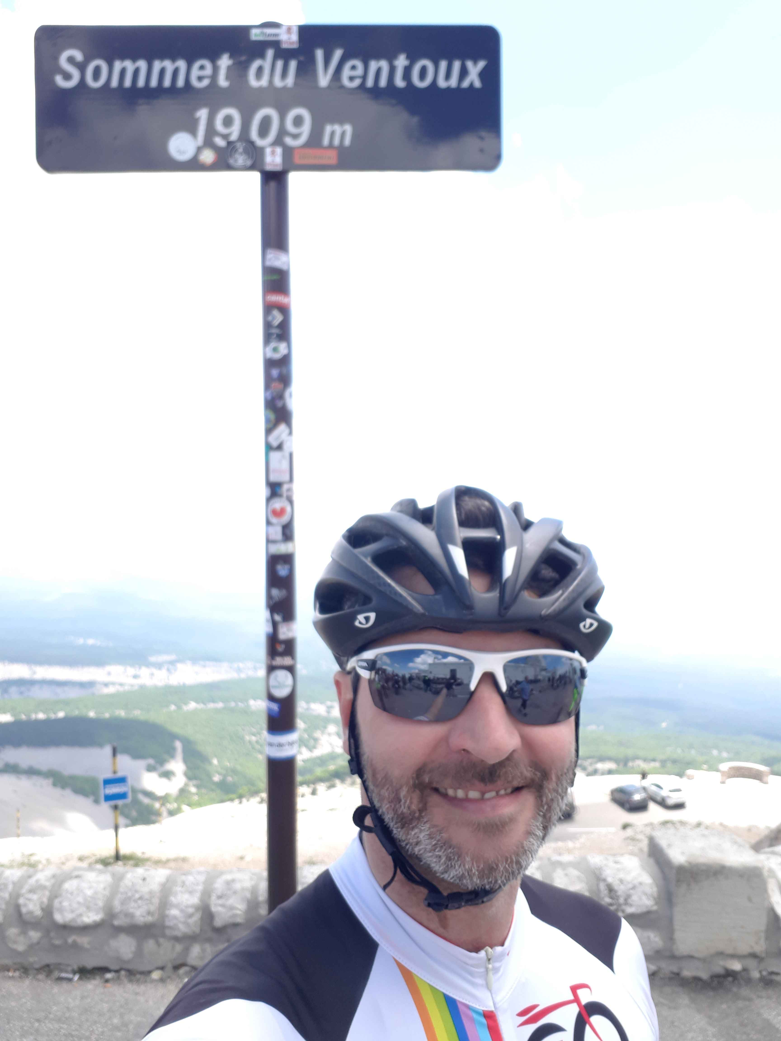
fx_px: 812
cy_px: 520
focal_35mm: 27
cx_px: 390
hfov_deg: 51.4
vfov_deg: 65.3
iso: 40
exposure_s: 1/329
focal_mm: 3.6
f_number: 1.9
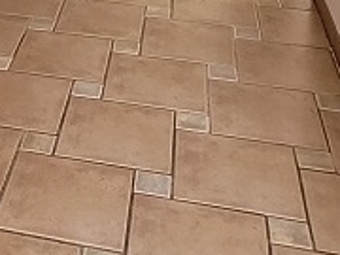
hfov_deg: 23.5
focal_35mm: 78
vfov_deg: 15.5
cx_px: -34
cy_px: -240
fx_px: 766
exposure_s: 1/50
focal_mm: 1.74
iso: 100
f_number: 2.2
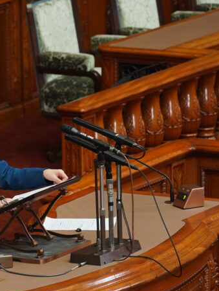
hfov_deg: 3.0
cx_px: -26
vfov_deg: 4.0
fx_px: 4133
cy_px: 160
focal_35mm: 490
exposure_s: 1/100
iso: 5000
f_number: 5.6
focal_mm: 200
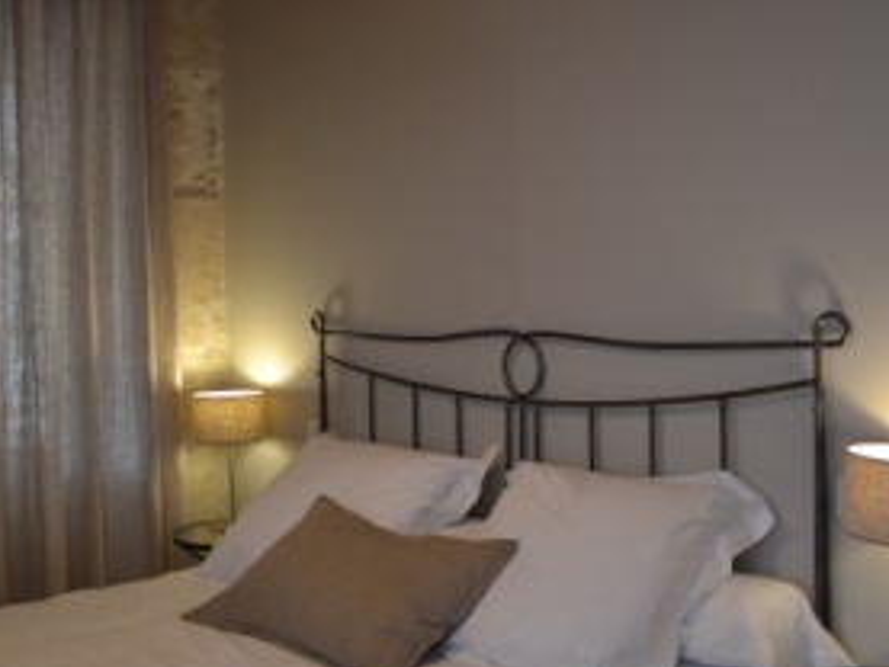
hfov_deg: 44.4
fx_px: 1079
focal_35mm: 42
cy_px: 297
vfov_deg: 34.3
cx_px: 327
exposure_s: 1/60
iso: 500
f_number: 3.5
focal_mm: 18
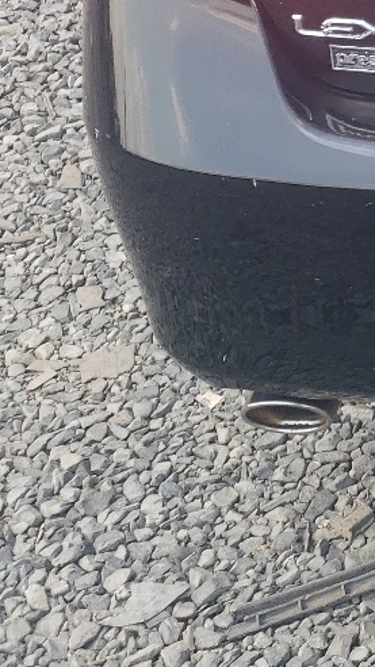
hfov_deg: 11.3
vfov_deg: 21.6
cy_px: -116
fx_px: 1628
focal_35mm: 92
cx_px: 849
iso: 50
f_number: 1.5
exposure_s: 1/833
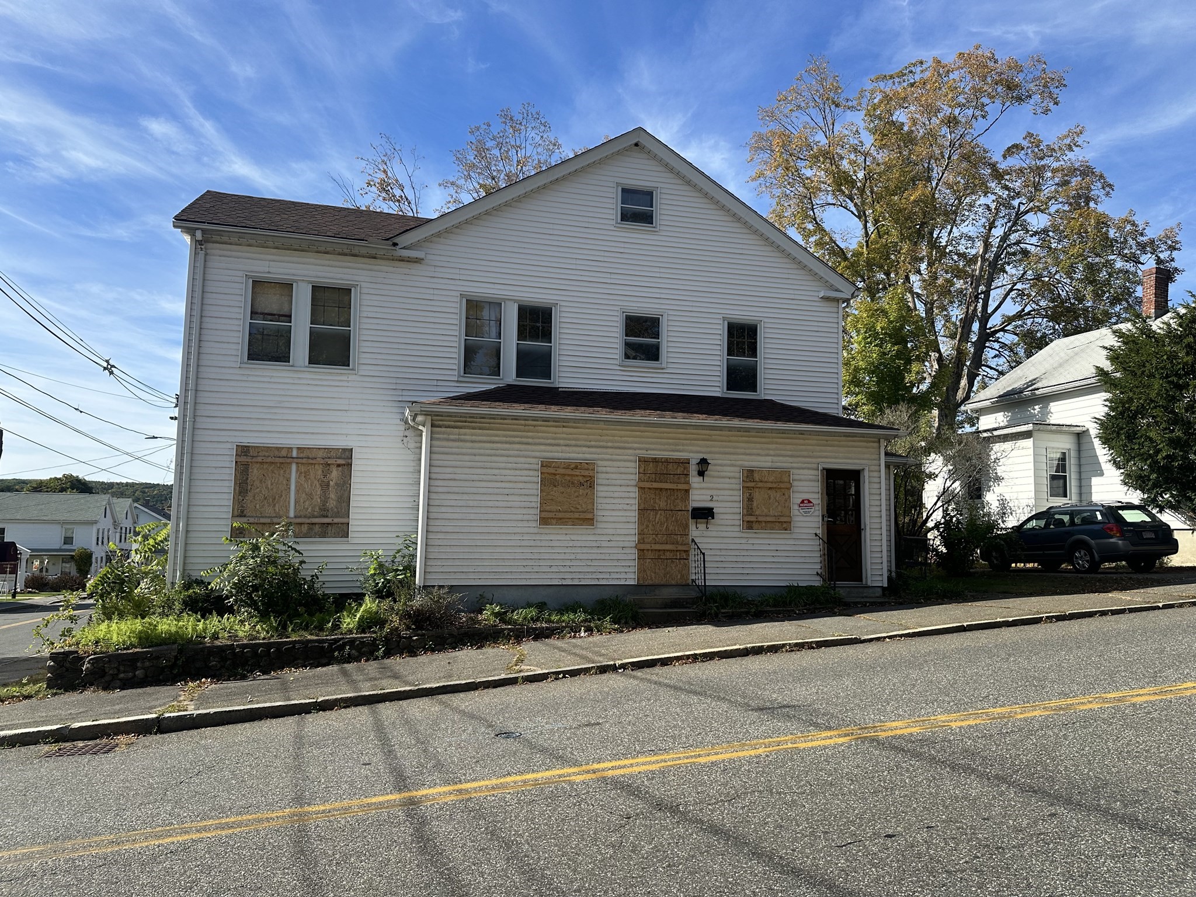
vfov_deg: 56.8
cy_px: 448
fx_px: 829
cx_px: 598
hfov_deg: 71.6
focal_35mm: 24
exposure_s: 1/3247
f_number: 1.78
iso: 80
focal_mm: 6.86
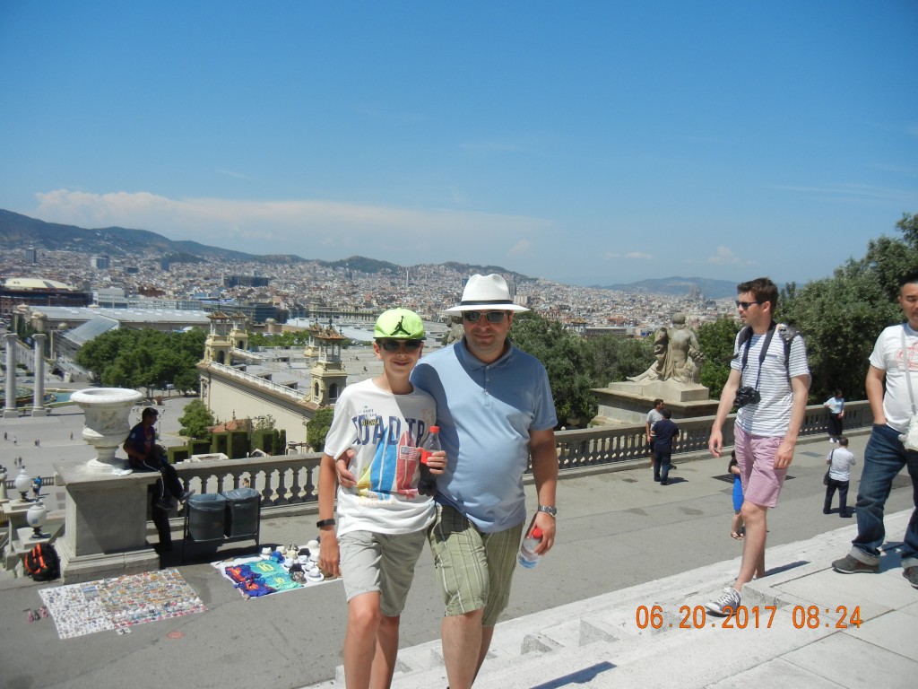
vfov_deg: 46.8
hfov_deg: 60.0
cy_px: 344
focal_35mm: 30
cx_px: 459
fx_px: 796
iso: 160
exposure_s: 1/607
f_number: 7
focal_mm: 5.4
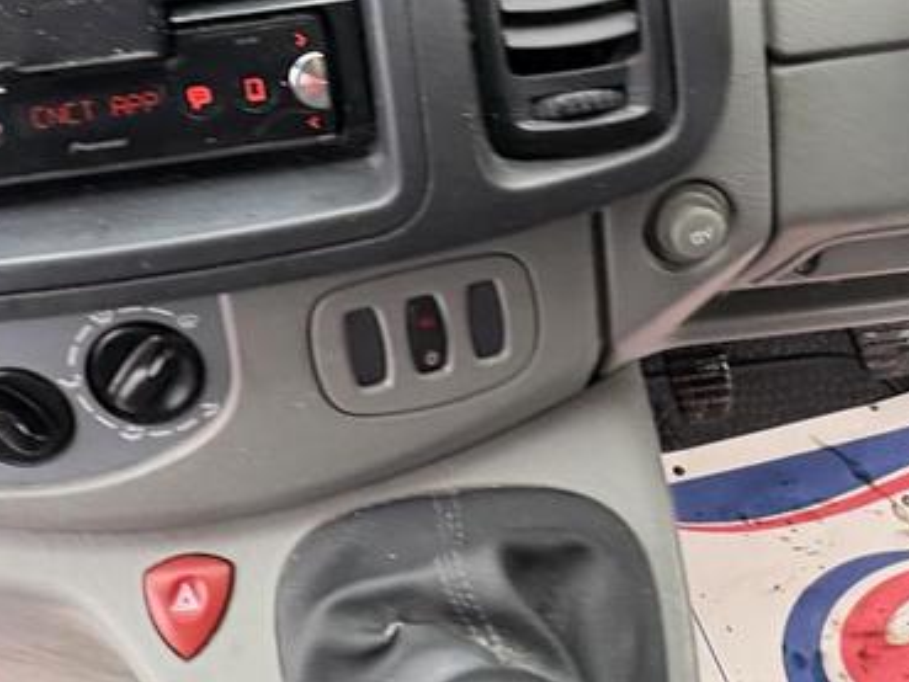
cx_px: 335
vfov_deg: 39.4
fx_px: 893
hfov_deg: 53.3
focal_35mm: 34
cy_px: 94
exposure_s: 1/60
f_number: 2.2
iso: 250
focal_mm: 2.22
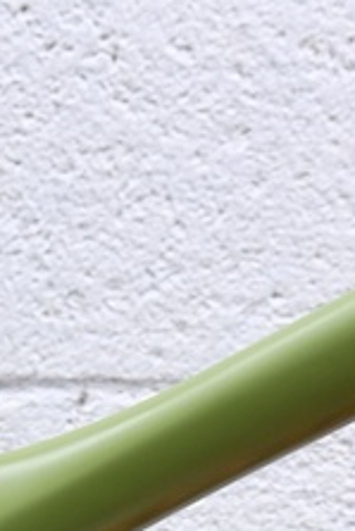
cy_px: 924
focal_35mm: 190
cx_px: 261
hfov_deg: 7.2
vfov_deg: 10.3
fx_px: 2806
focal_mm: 35
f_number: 5.6
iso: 250
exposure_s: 1/30
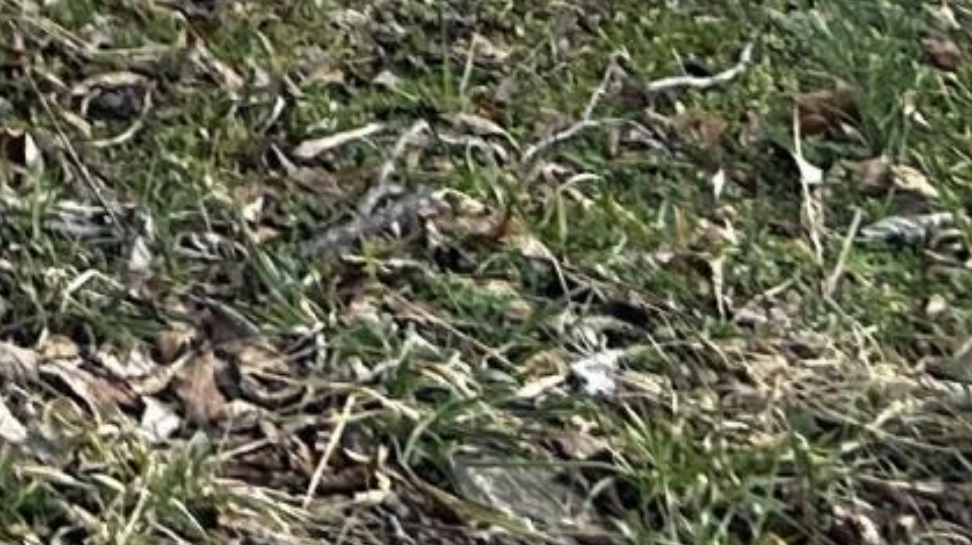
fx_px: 5228
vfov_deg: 5.2
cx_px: -1209
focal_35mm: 203
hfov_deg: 9.6
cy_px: -1788
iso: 50
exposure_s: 1/791
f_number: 1.5
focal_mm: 5.7
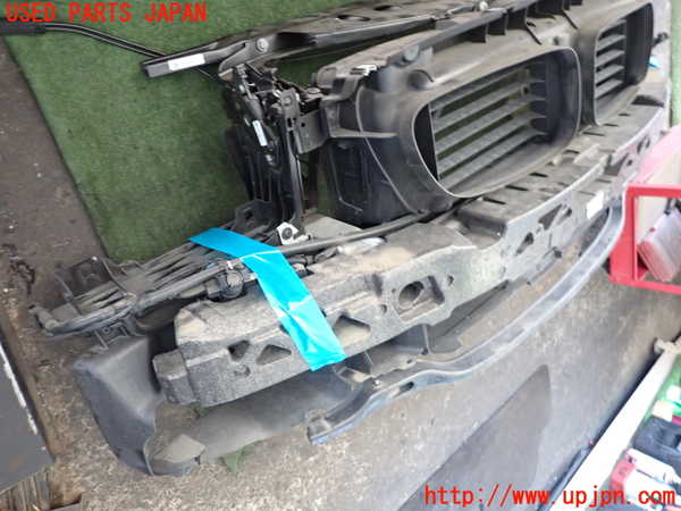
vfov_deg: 54.9
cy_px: 256
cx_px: 340
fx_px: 492
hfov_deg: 69.4
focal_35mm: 25
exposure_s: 1/30
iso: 500
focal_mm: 4.5
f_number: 2
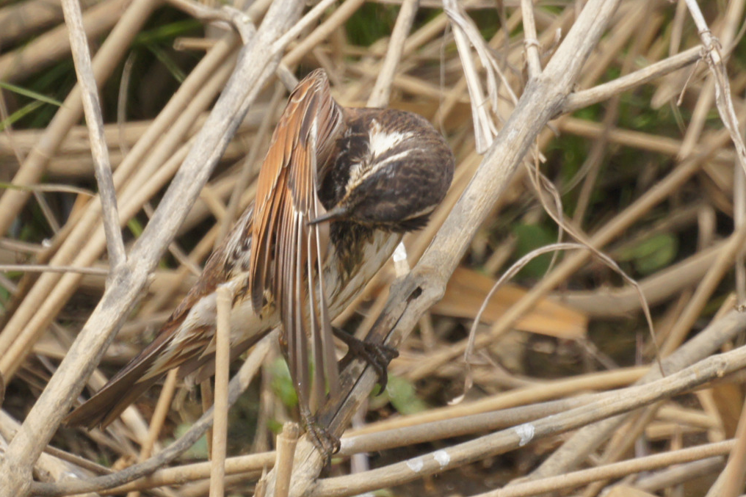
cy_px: 248
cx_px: 374
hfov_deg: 2.7
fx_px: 15642
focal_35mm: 755
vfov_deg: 1.8
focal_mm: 500
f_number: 8
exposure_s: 1/500
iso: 320
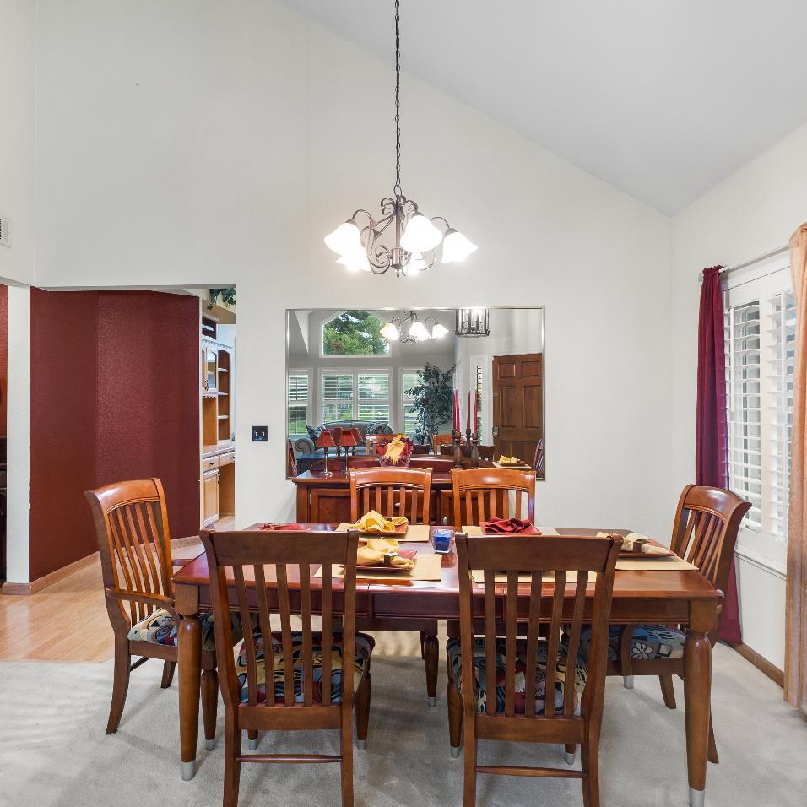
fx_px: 528
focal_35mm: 20
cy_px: 395
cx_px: 403
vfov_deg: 74.8
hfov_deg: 74.8
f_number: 5
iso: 160
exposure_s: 1/7
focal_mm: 10
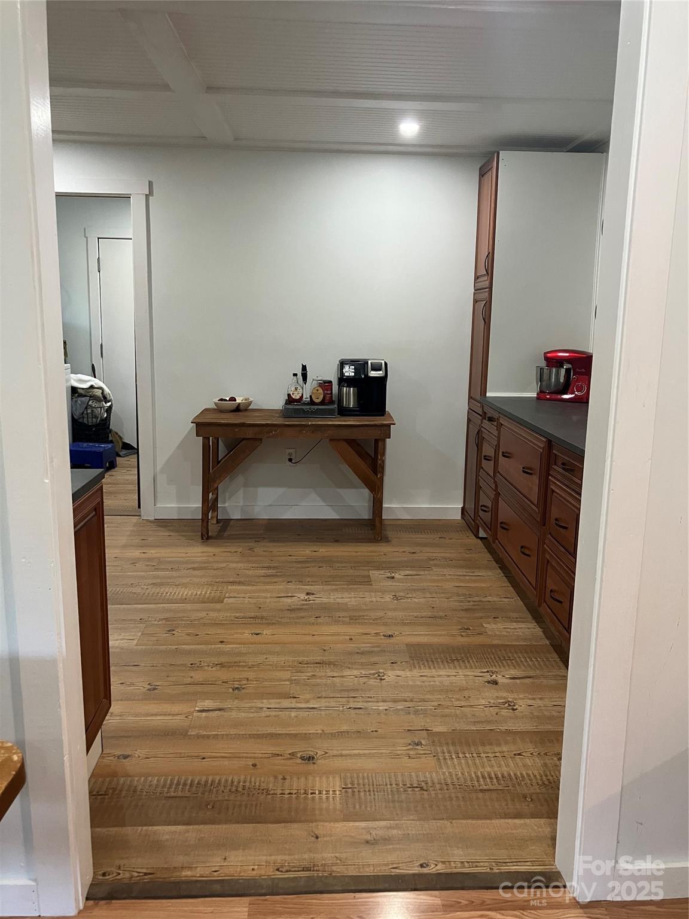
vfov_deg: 63.4
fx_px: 743
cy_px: 460
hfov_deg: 49.7
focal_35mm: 28
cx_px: 344
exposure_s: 1/60
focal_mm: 3.99
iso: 200
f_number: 1.8
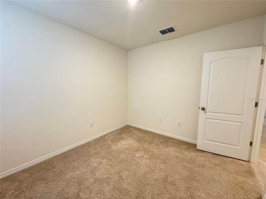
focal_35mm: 14
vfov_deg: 85.7
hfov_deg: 102.1
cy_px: 100
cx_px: 133
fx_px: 108
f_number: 2.2
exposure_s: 1/60
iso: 400
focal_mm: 2.22
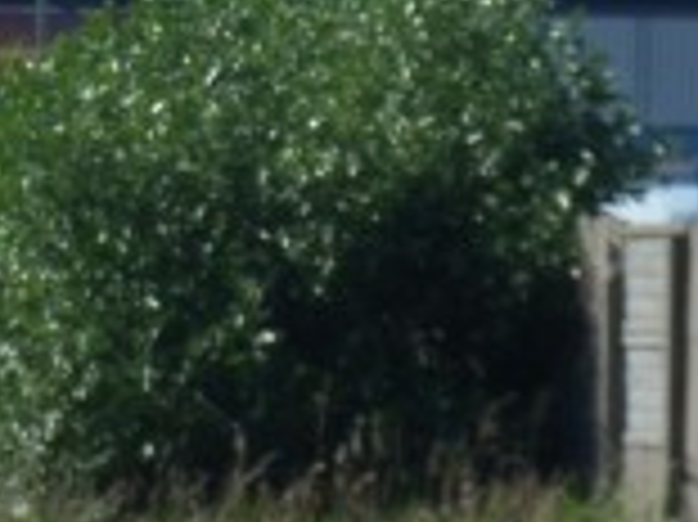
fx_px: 10941
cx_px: -518
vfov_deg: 2.7
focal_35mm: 543
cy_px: 122
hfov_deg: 3.6
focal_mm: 17.7
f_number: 5.3
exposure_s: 1/350
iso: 80
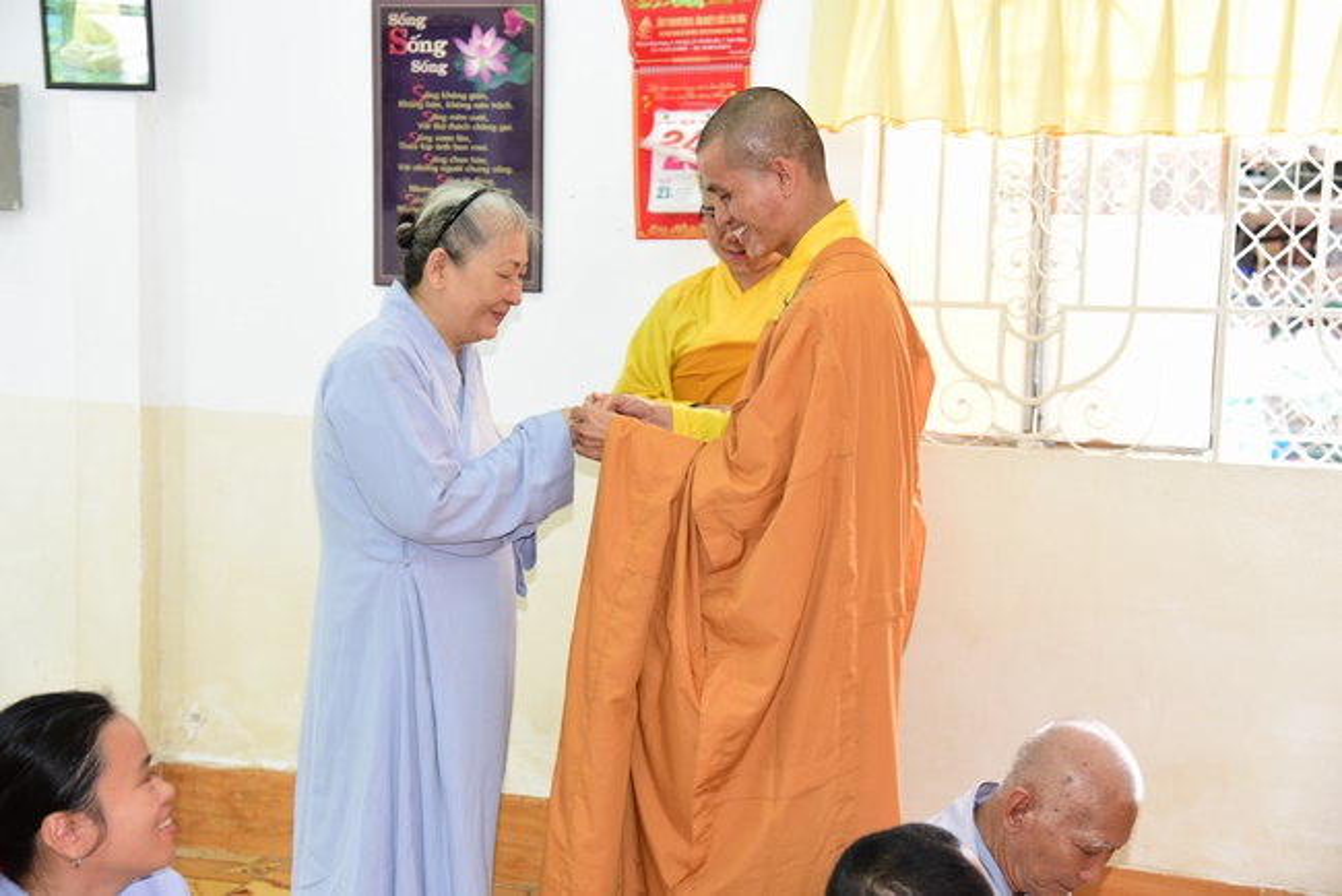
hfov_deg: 36.2
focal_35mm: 55
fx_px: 2051
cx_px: 671
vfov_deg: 24.6
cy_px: 448
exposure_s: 1/30
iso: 800
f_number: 4.5
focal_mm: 55
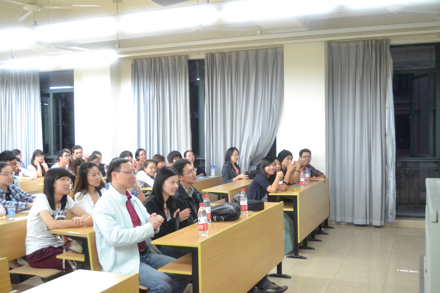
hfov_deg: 49.6
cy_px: 146
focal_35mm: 39
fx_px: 477
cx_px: 220
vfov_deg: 34.2
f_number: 4.2
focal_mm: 26
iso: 3200
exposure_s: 1/50
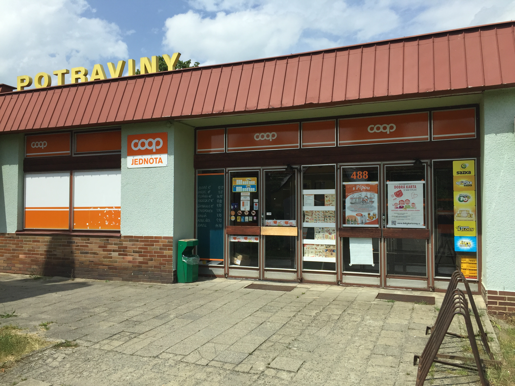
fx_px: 431
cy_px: 193
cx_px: 258
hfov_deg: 61.7
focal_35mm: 29
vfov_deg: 48.2
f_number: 2.2
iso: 32
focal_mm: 4.15
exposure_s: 1/2639
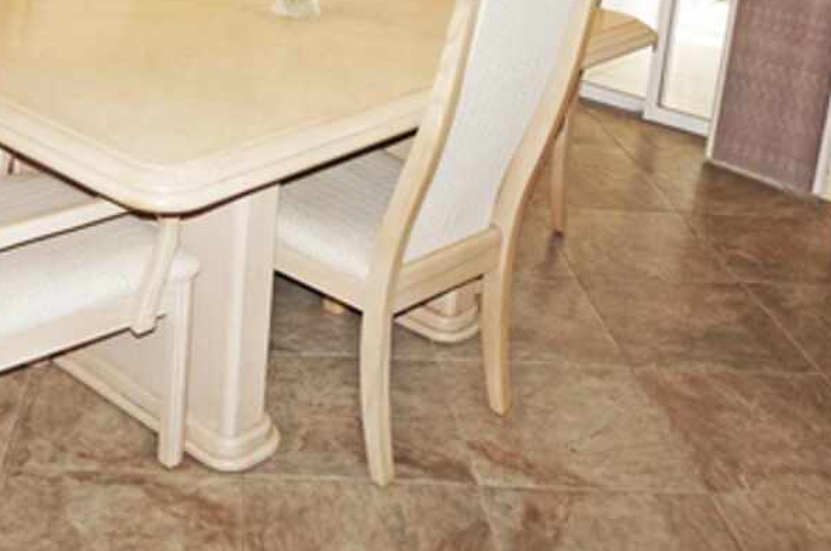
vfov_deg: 24.4
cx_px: 253
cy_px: -31
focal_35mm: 52
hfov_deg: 37.7
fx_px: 1198
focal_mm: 16
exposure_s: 1/160
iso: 500
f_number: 4
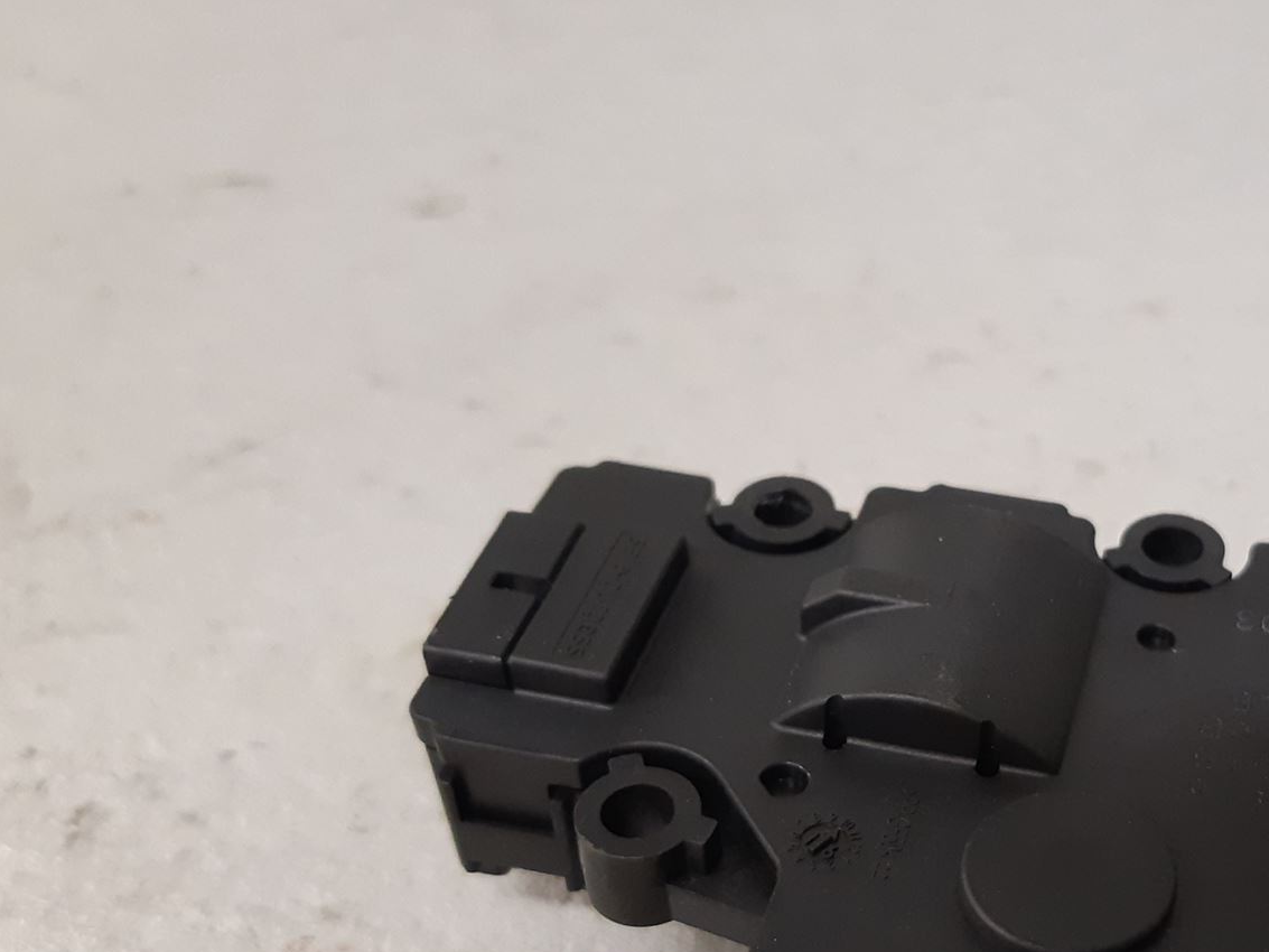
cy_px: 734
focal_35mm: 47
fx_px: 1723
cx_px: 1000
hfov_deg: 39.0
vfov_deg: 30.3
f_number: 1.7
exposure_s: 1/50
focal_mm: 3.93
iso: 250
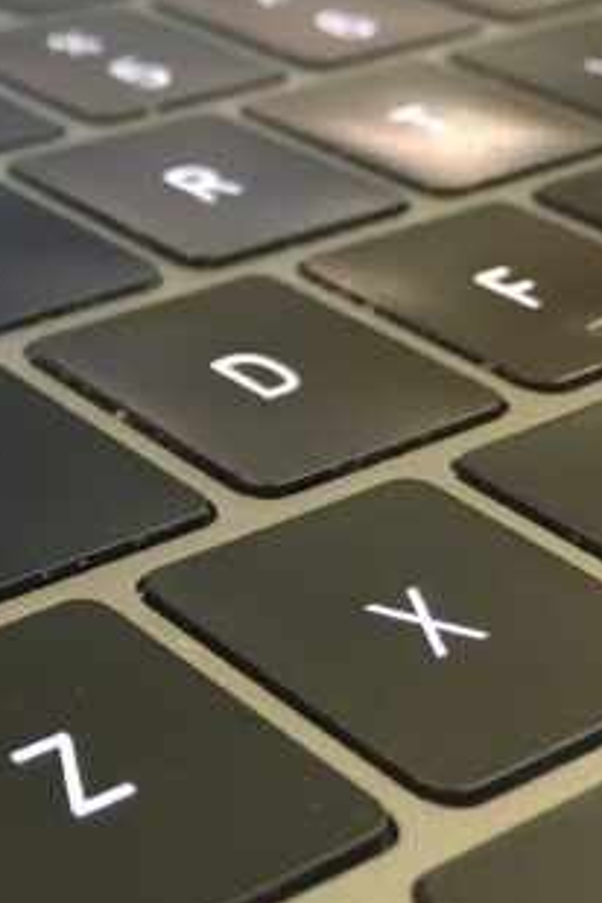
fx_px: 1881
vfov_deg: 26.9
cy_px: 546
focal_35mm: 75
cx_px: -351
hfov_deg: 16.3
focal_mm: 4.15
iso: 200
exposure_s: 1/15
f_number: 2.2
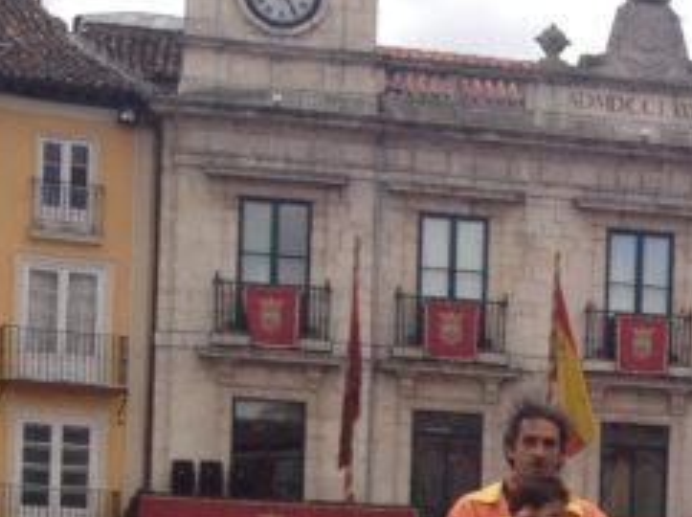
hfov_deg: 12.4
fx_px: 2974
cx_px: 1143
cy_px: 727
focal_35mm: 149
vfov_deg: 9.7
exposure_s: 1/1082
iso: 50
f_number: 2.4
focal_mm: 4.28
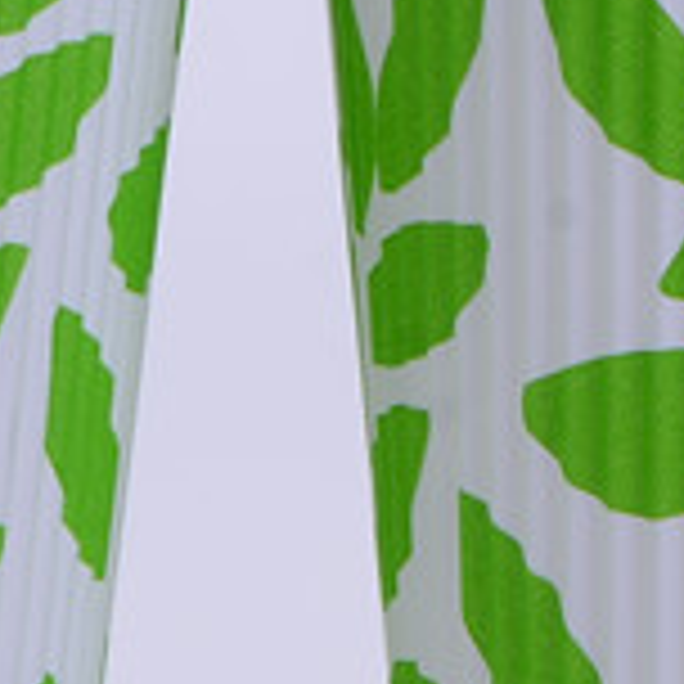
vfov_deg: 1.7
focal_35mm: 1054
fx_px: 23563
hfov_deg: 1.7
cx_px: 657
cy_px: 324
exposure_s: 1/160
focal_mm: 105
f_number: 18
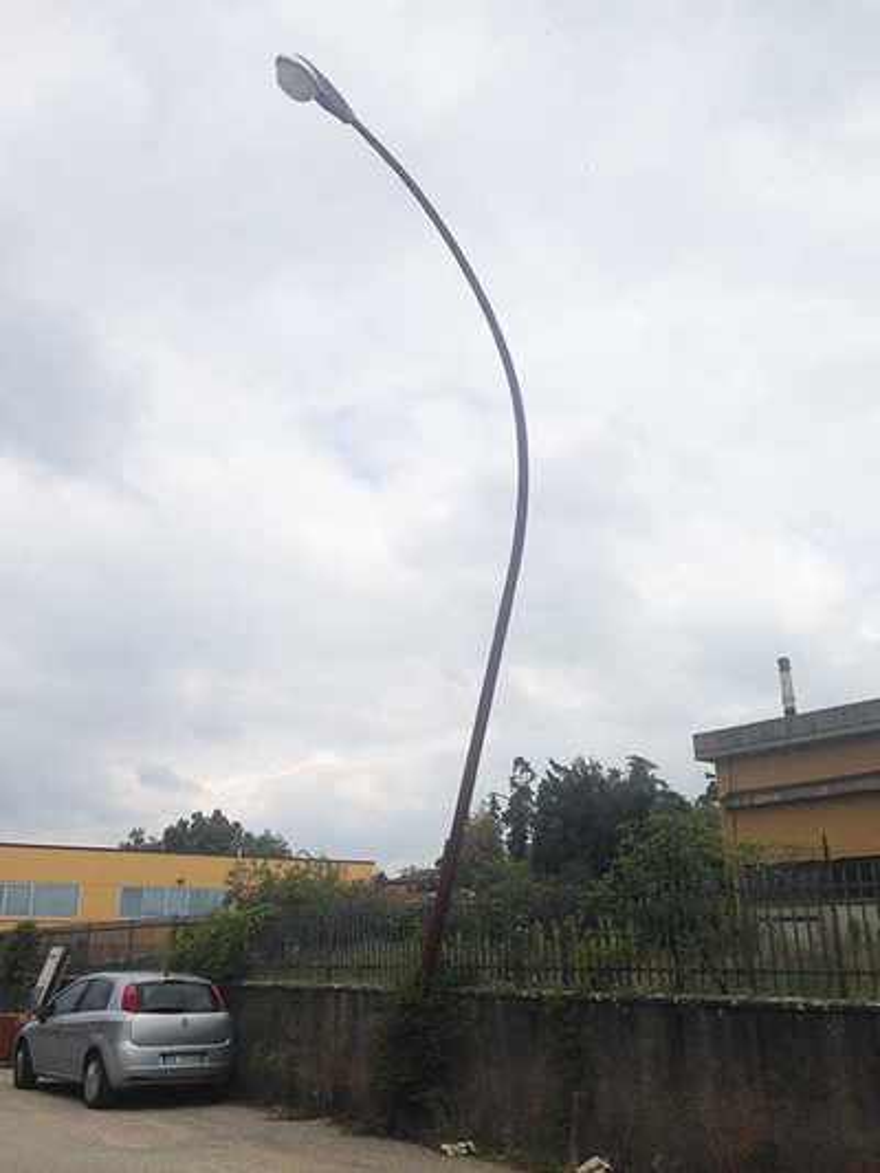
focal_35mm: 33
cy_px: 586
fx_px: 1118
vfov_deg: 55.3
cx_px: 440
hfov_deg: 43.0
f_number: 2.4
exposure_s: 1/2463
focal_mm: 4.12
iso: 50
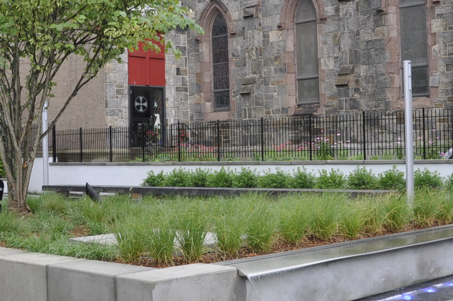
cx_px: 272
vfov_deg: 21.8
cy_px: 141
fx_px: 779
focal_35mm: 62
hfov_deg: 32.3
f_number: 8
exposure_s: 1/60
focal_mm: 18
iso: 200
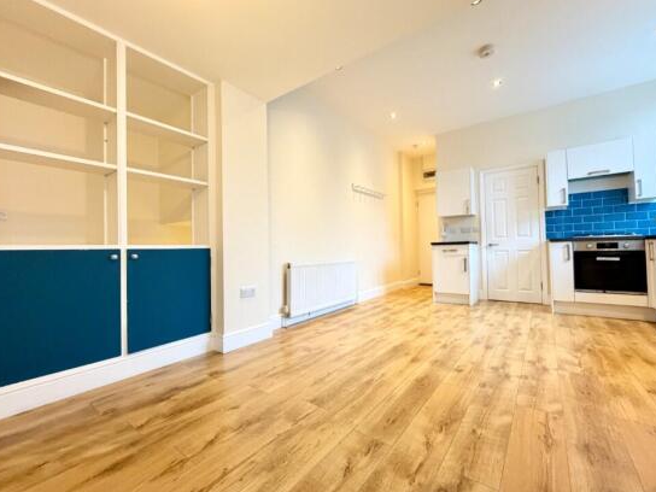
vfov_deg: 81.7
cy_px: 244
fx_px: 284
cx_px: 339
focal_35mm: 15
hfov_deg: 98.1
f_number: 2.2
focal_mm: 2.22
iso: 400
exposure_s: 1/50
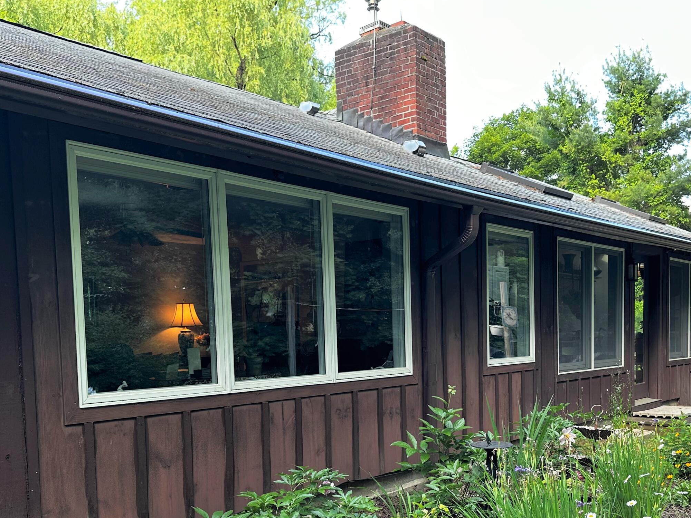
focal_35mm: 36
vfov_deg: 38.9
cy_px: 373
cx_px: 407
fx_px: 719
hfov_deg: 51.1
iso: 64
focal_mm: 6.86
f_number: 1.78
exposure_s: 1/121
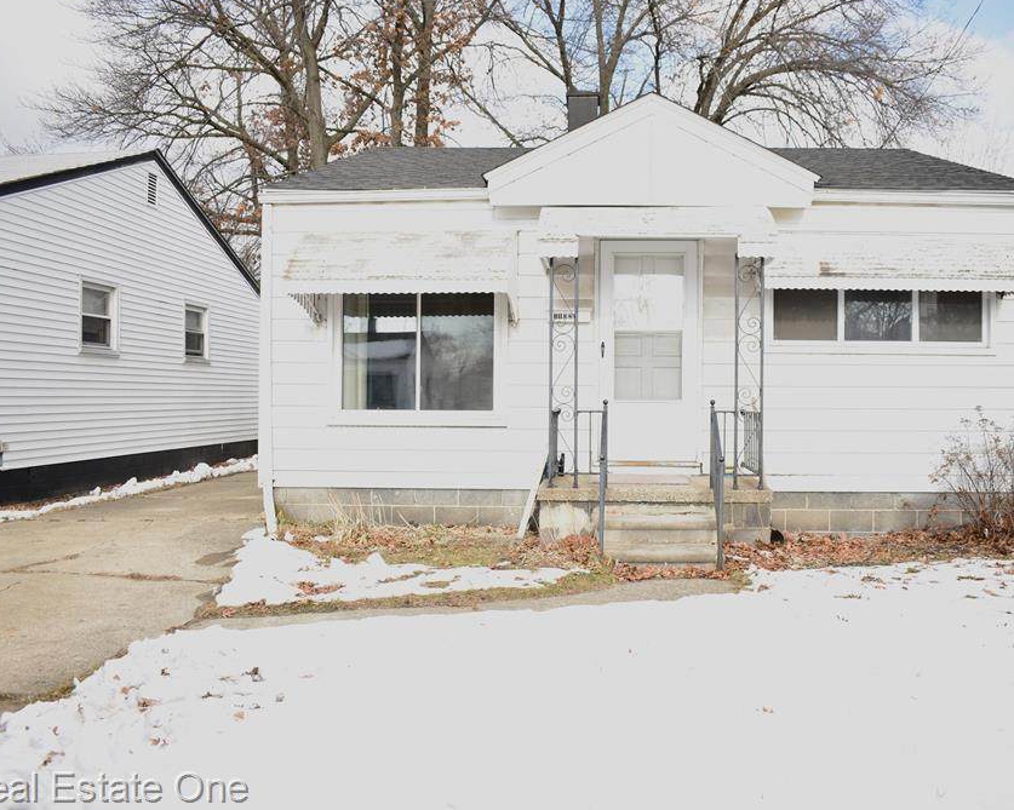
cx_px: 569
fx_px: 930
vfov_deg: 47.1
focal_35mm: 31
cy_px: 402
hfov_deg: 57.0
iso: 100
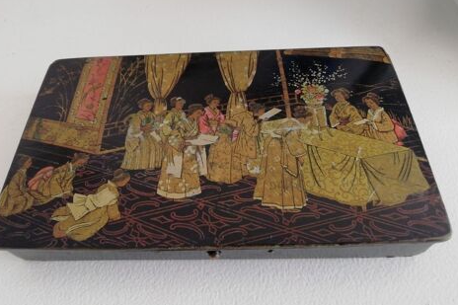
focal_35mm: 28
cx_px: 225
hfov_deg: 65.5
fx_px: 356
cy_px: 150
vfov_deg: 46.4
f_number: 2.2
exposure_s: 1/25
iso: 320
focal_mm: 3.21
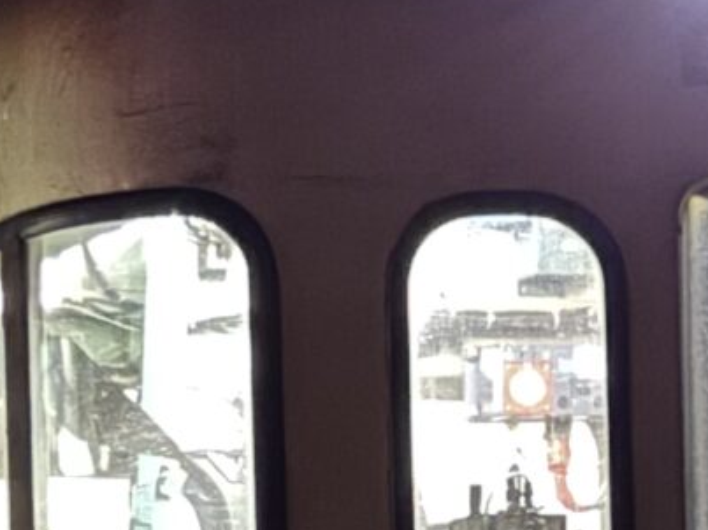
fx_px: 6236
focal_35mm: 305
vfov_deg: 4.8
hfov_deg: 6.4
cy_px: 1074
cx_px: -587
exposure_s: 1/2
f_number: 1.78
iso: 250
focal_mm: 6.76
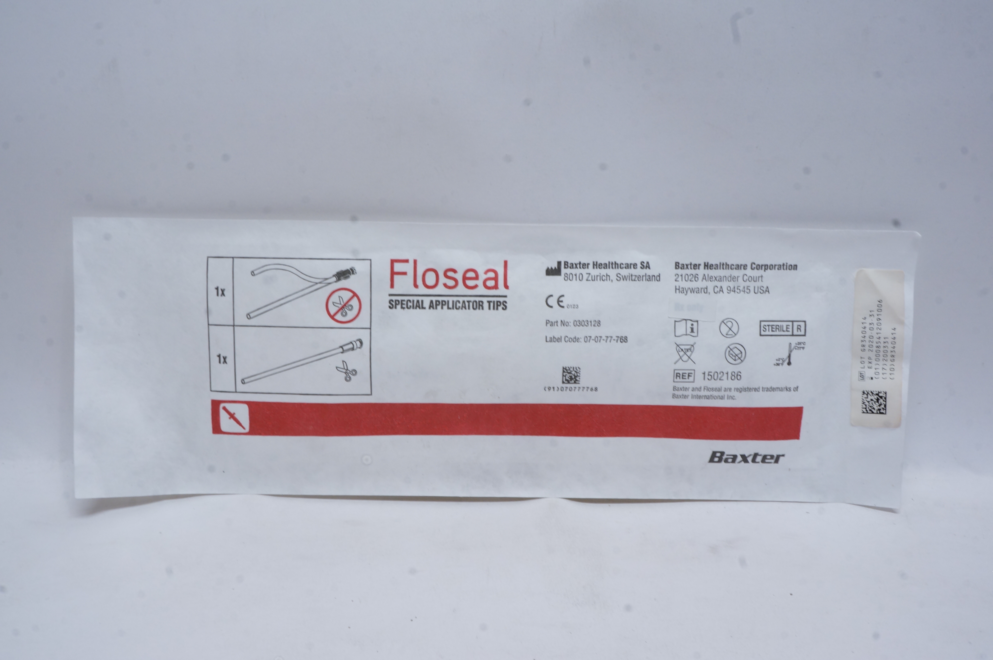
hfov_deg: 53.2
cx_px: 496
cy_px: 330
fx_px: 992
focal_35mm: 36
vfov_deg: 36.8
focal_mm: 24
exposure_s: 1/5
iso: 400
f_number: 20
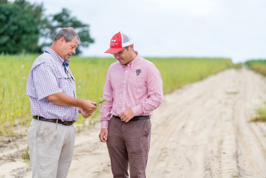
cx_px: 133
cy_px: 89
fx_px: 850
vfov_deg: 11.9
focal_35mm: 115
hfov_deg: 17.8
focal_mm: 115
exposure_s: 1/2000
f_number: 2.8
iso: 400
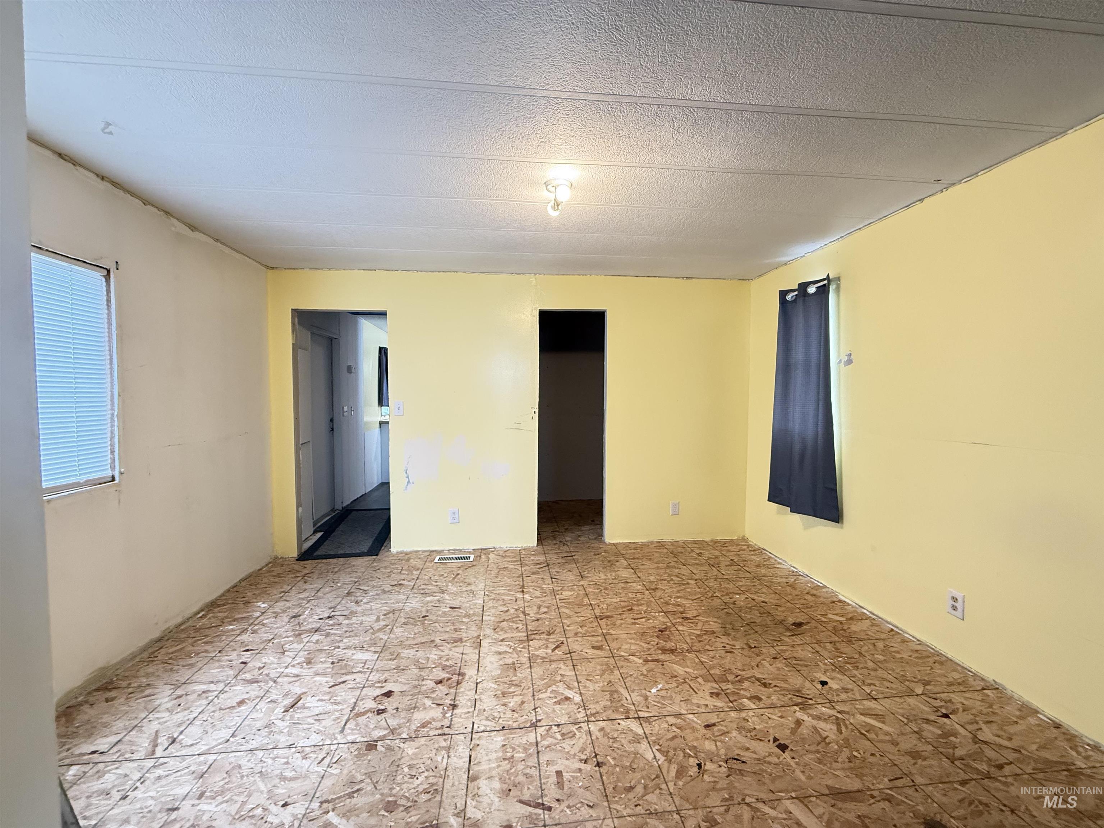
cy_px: 414
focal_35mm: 14
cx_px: 552
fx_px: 446
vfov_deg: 85.7
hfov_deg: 102.1
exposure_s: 1/60
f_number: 2.2
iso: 500
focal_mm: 2.22
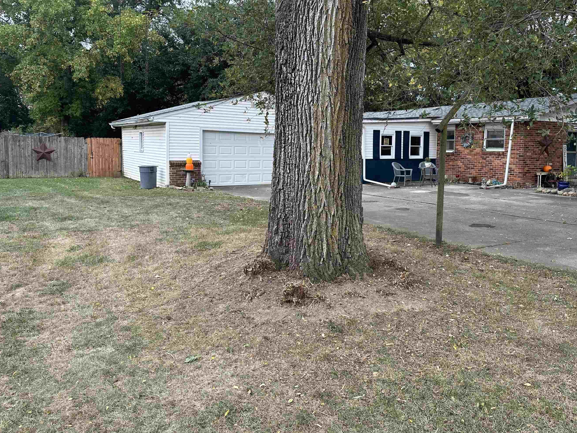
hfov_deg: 63.1
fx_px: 467
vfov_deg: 49.6
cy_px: 182
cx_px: 331
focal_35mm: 28
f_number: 1.78
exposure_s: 1/121
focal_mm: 6.86
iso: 80
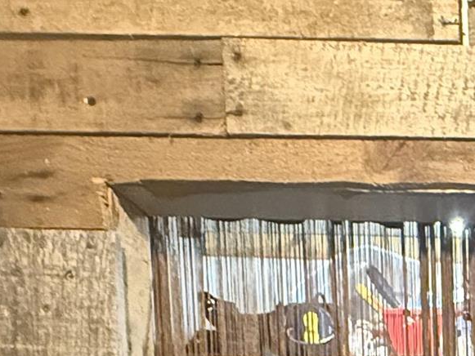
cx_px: 652
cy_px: 679
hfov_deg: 22.8
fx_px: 1016
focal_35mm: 74
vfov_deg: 16.1
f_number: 2.2
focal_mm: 2.22
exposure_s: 1/40
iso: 1250
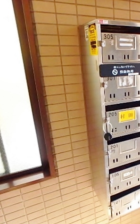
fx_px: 183
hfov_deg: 37.0
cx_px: 144
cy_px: 112
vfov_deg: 62.9
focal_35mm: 30
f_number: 3.5
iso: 500
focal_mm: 3.7
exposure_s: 1/30
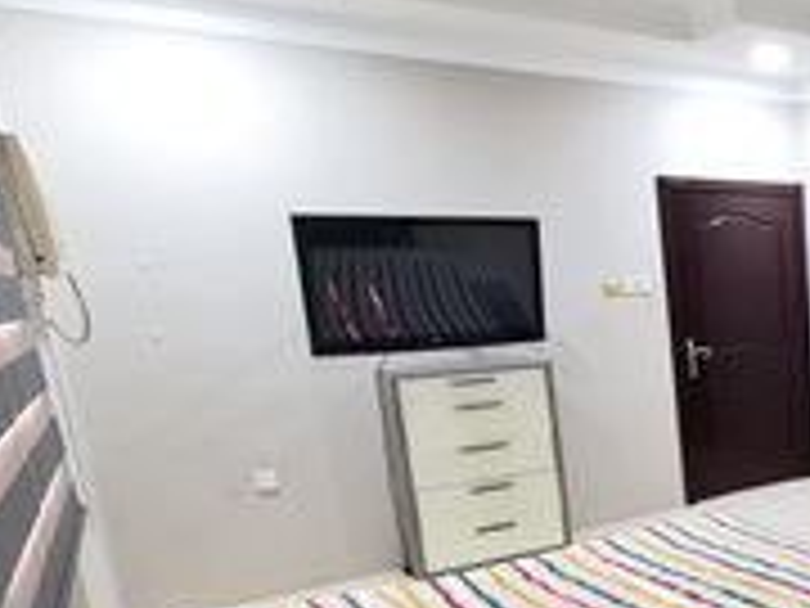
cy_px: 462
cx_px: 943
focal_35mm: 33
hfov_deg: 40.9
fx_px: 772
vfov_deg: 41.6
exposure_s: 1/50
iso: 320
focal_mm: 2.2
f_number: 2.2
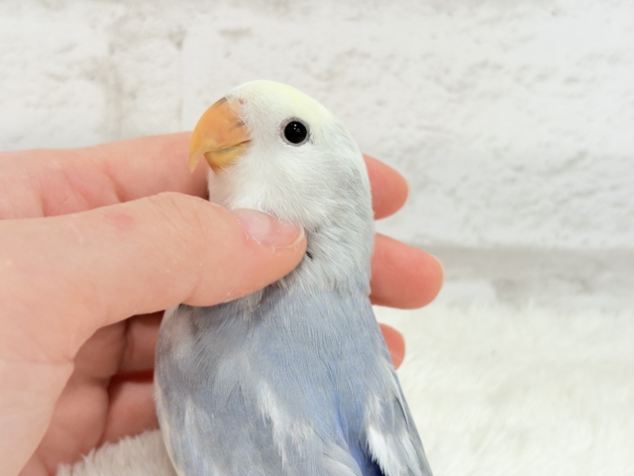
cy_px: 238
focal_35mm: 52
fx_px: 952
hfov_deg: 36.8
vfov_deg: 28.0
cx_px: 317
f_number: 1.6
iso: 50
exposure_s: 1/50
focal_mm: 5.96
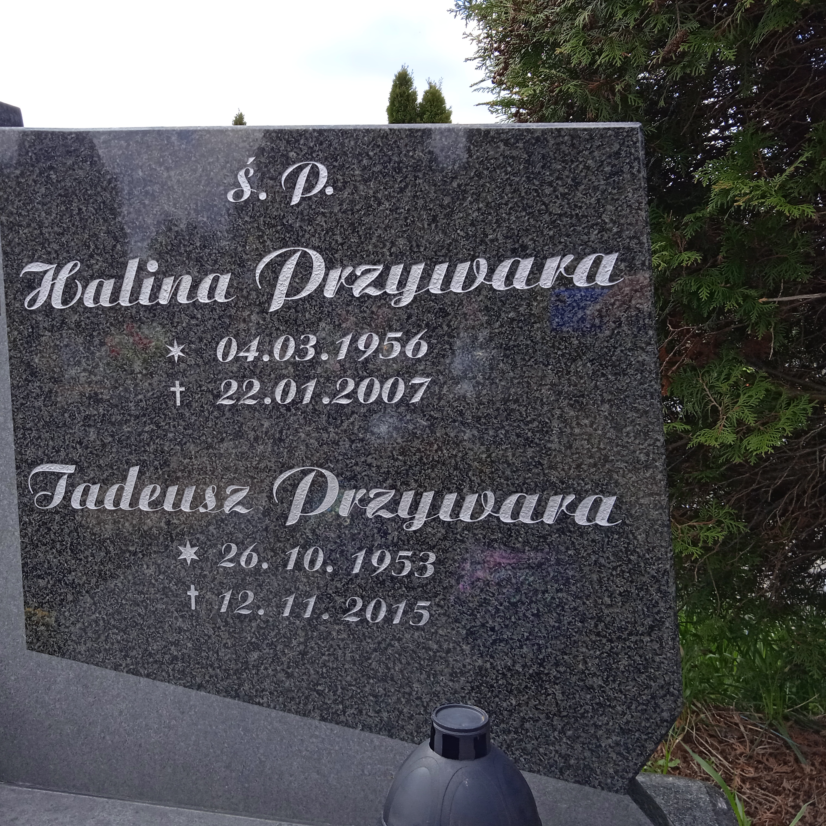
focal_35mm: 34
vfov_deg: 48.4
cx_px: 265
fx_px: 918
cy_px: 423
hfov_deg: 47.5
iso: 112
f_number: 2.2
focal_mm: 3.43
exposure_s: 1/390
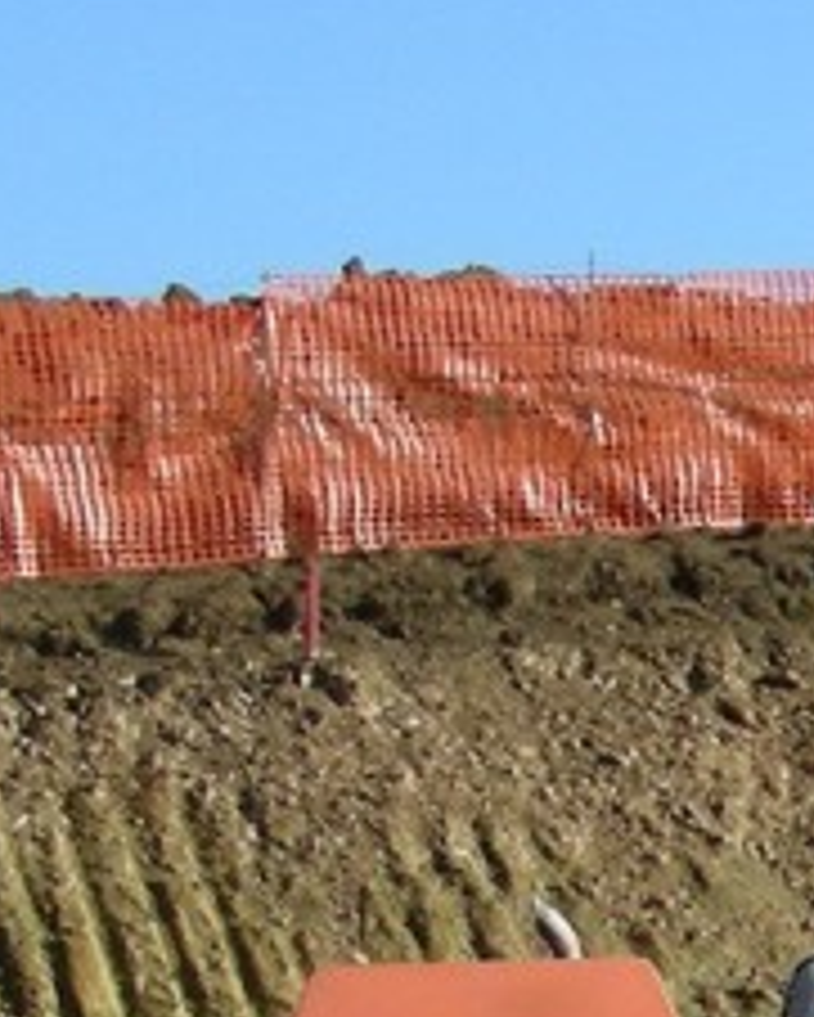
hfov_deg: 8.6
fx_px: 4905
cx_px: 1956
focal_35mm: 163
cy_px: 1287
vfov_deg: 11.5
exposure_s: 1/410
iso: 50
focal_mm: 6.3
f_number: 4
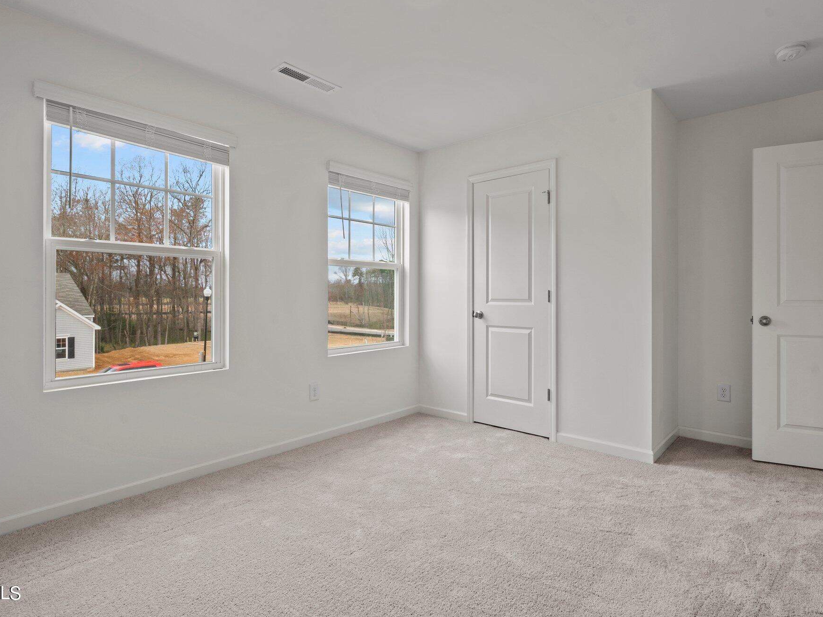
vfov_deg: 71.6
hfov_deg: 87.5
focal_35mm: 18
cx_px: 453
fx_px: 428
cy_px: 301
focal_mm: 16
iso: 400
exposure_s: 1/6
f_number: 8
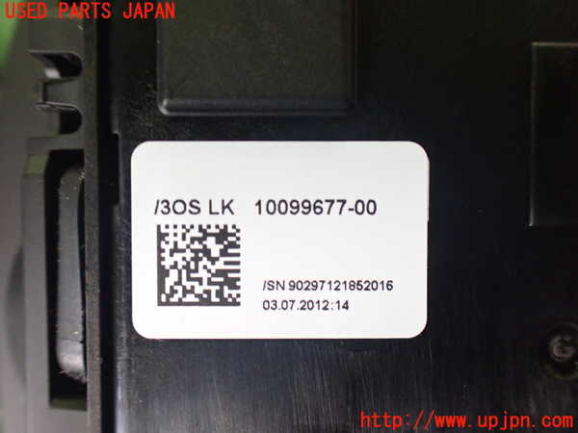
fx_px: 501
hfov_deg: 60.0
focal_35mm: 30
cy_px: 216
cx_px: 289
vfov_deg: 46.8
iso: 800
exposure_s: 1/100
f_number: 2.3
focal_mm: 5.4
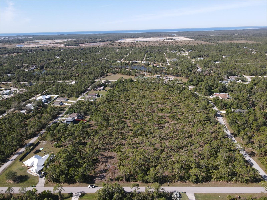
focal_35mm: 24
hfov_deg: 71.6
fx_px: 185
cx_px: 134
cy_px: 100
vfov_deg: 56.8
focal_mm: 4.5
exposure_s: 1/500
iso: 100
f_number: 2.8
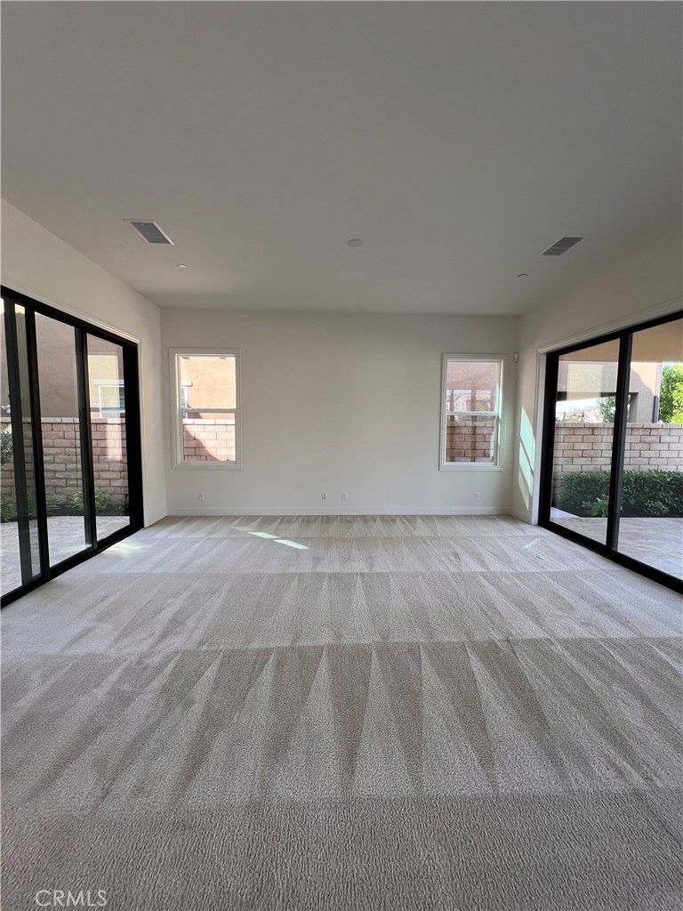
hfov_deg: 89.9
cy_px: 456
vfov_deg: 106.2
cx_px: 342
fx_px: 342
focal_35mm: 13
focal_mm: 1.57
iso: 50
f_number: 1.8
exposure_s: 1/120
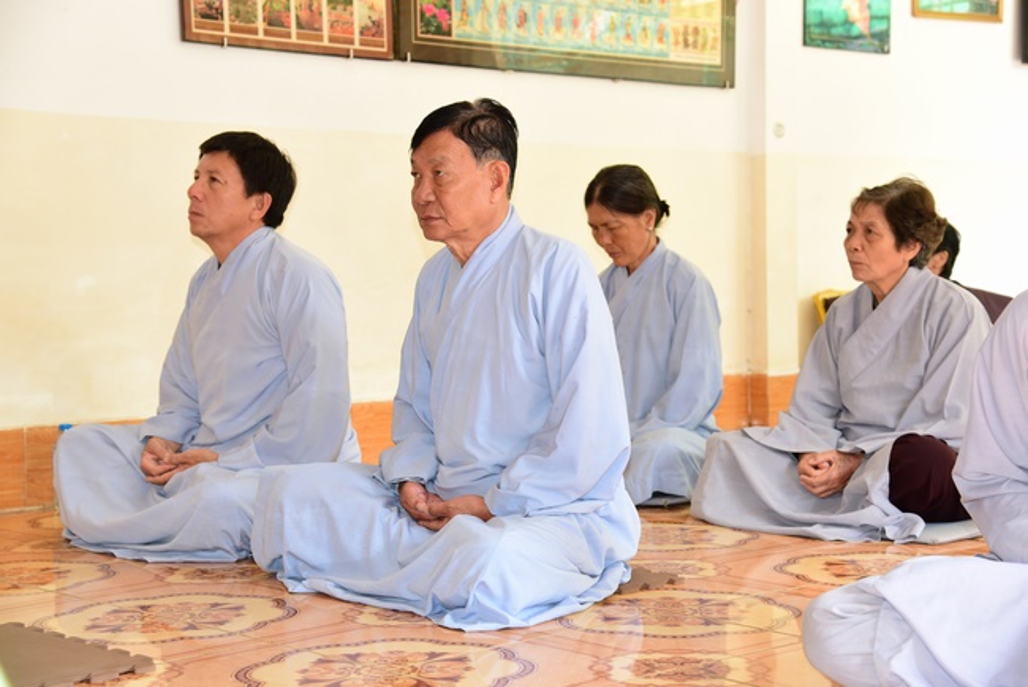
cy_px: 344
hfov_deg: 30.9
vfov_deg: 20.9
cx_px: 514
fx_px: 1857
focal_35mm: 65
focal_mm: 65
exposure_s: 1/60
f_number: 5
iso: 1000
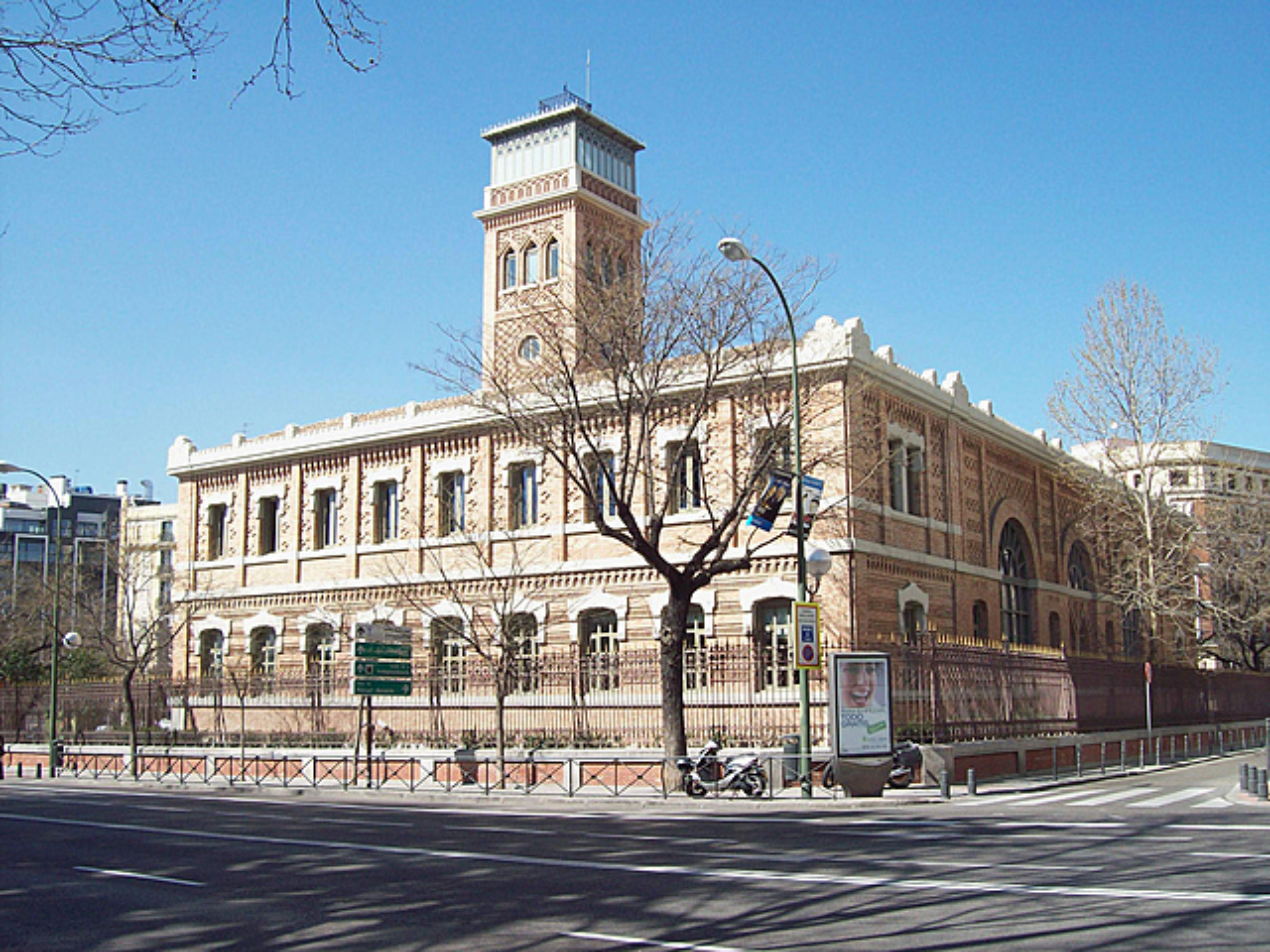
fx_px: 1321
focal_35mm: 36
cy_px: 476
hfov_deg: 51.4
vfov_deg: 39.7
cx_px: 635
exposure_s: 1/319
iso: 80
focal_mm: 6
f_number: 4.8
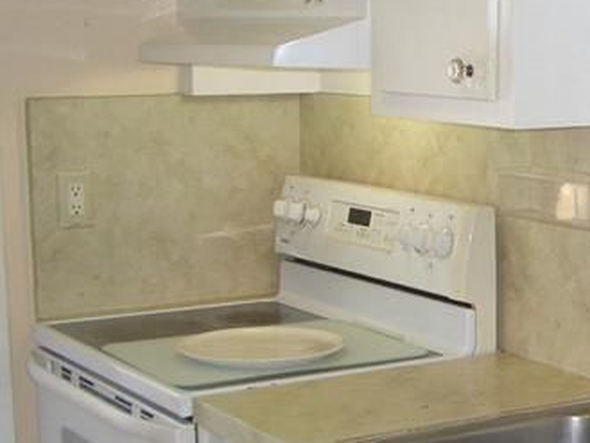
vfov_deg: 17.3
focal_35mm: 85
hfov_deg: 21.7
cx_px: 658
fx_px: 1449
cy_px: 310
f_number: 2.6
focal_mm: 5.8
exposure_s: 1/60
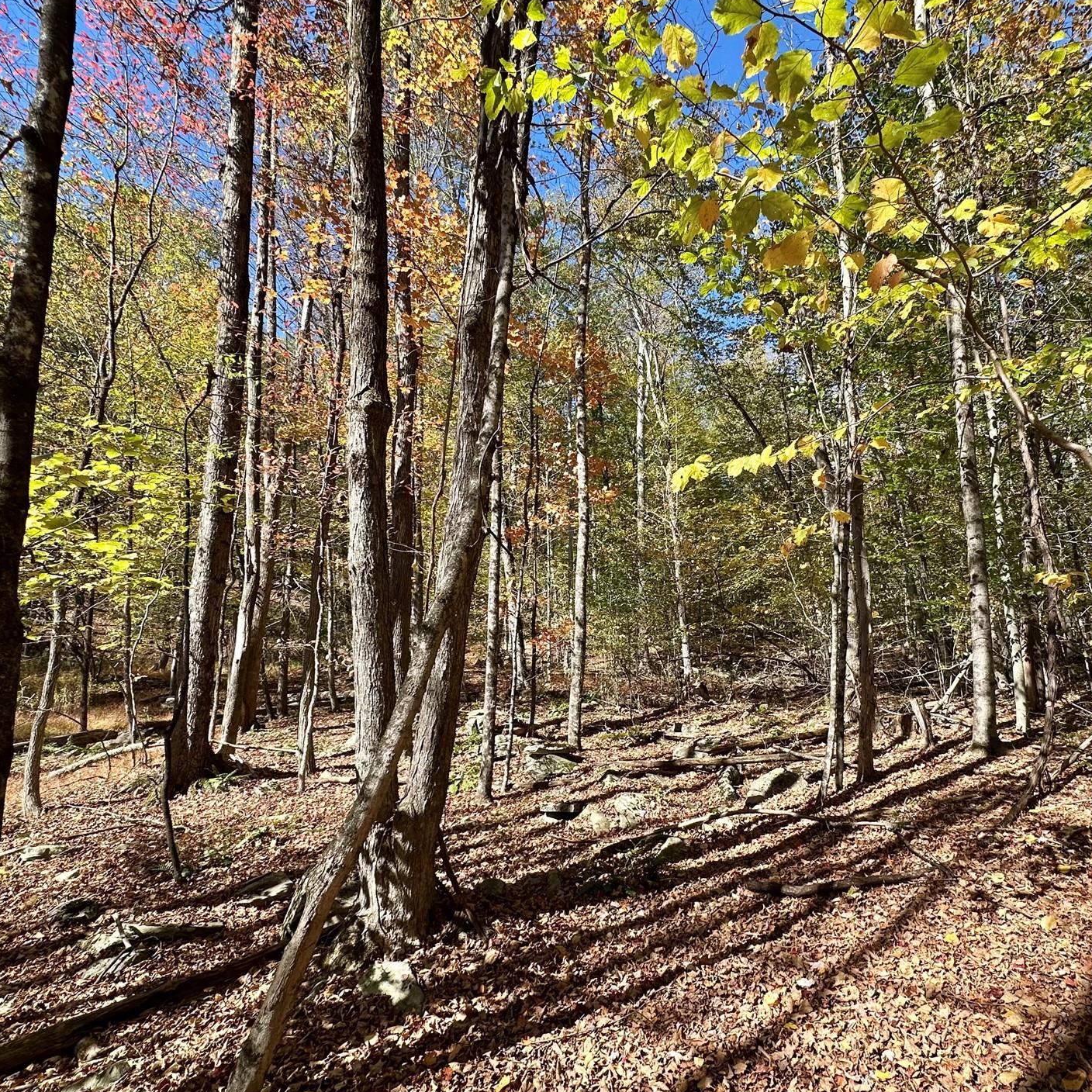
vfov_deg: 80.6
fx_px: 642
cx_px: 631
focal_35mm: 18
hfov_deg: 80.1
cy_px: 586
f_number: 2.2
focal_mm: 2.22
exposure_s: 1/509
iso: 40
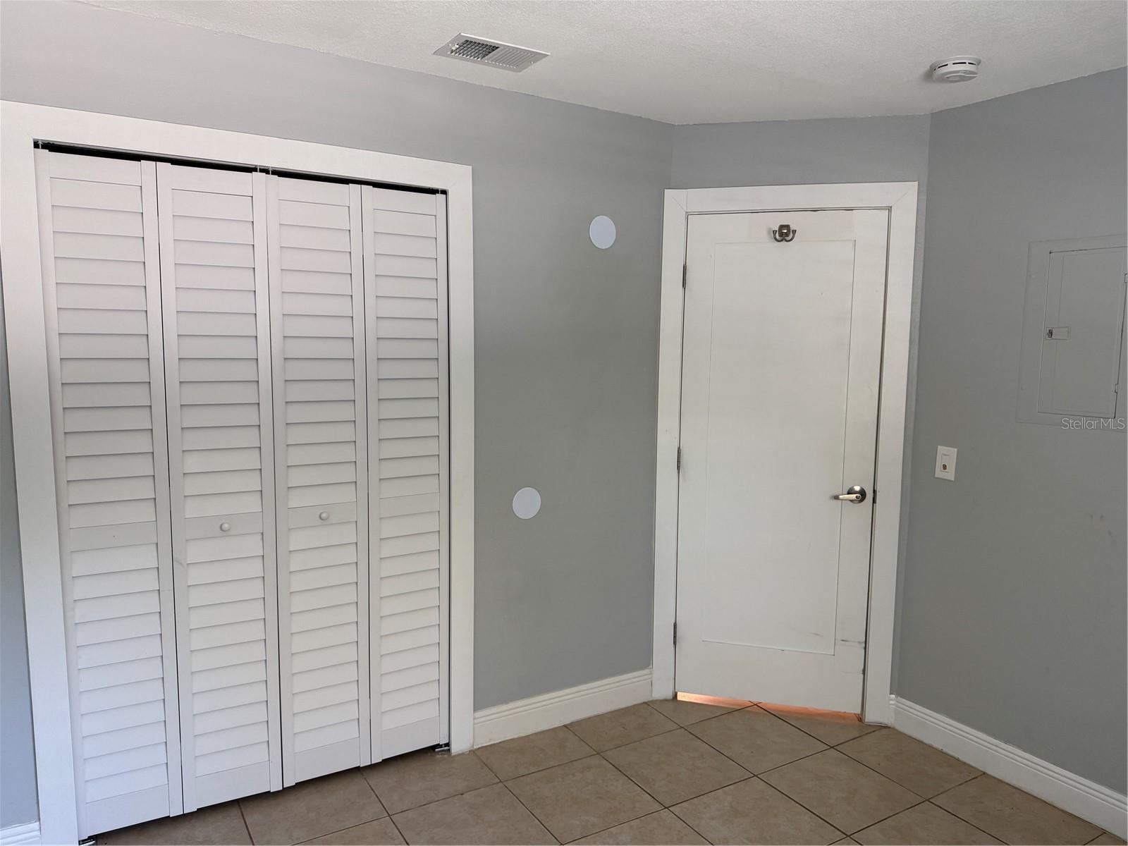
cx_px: 564
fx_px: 782
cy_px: 423
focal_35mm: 24
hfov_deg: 71.6
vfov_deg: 56.8
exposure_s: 1/76
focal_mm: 6.76
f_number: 1.78
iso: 200
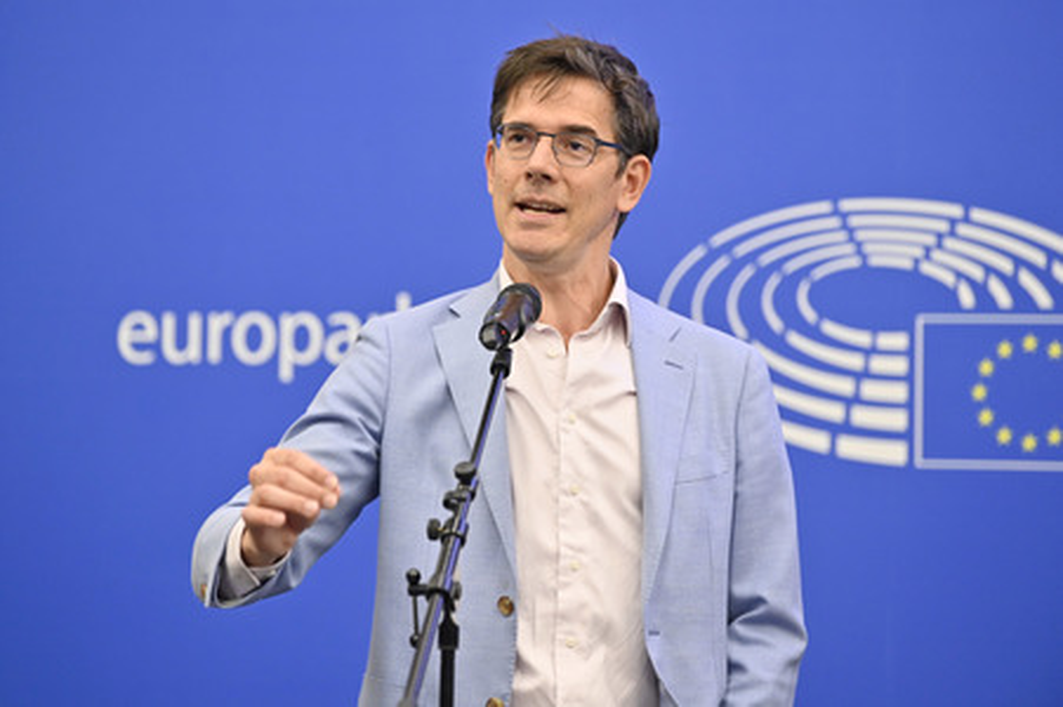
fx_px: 4278
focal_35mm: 145
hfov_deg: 14.2
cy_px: 354
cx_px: 532
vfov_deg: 9.4
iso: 2000
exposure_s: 1/320
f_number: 2.8
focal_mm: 145
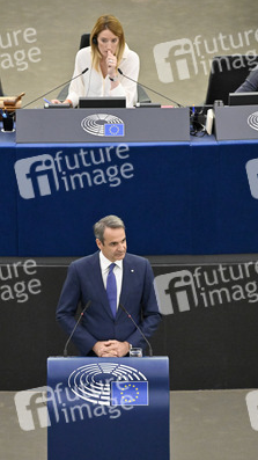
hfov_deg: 3.0
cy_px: 229
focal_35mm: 411
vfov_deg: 5.3
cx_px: 108
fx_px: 5004
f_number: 6
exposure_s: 1/640
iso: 10000
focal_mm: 390
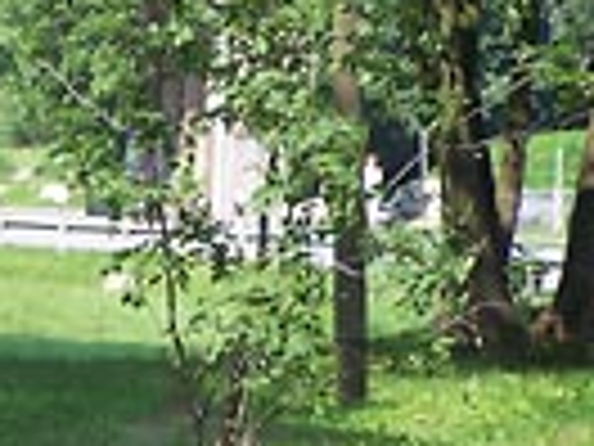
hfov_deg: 4.9
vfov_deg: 3.7
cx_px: -248
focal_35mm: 398
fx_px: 6830
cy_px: 115
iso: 64
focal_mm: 23.1
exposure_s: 1/200
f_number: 3.3
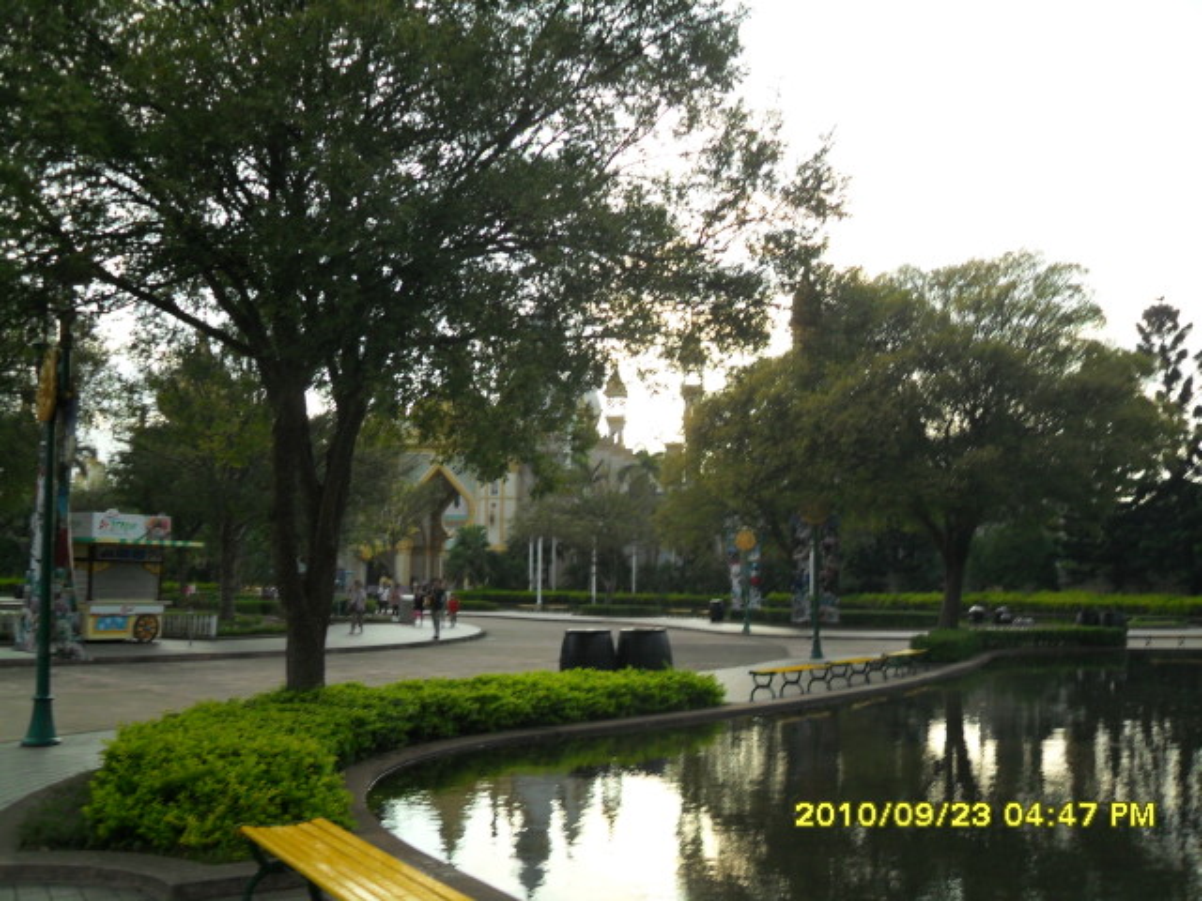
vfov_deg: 40.7
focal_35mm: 35
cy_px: 450
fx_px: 1215
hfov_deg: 52.6
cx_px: 601
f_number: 8.9
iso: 100
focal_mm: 6.2
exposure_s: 1/60
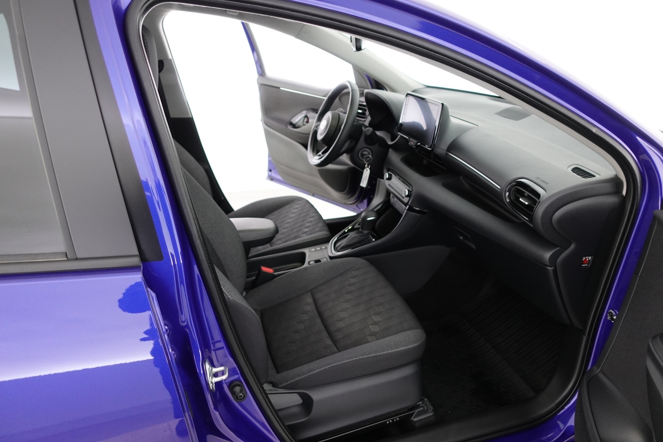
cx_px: 332
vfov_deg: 53.1
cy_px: 221
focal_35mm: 24
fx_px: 442
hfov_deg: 73.7
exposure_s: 1/30
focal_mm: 9.4
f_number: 1.8
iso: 640
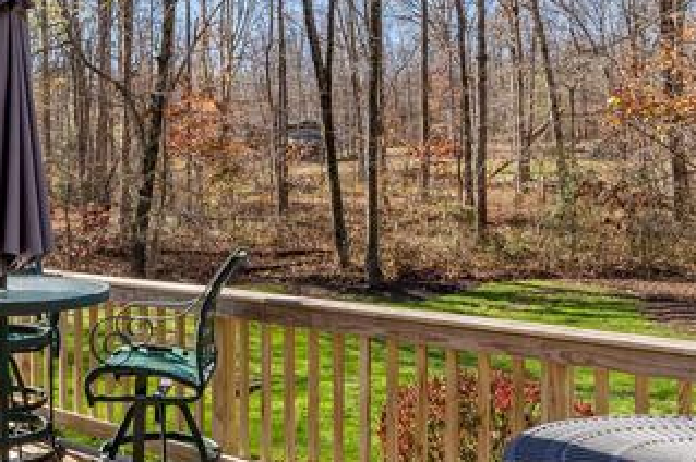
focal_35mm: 45
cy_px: 171
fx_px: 869
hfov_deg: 42.4
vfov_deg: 29.7
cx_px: 181
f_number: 8
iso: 640
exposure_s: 1/800
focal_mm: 14
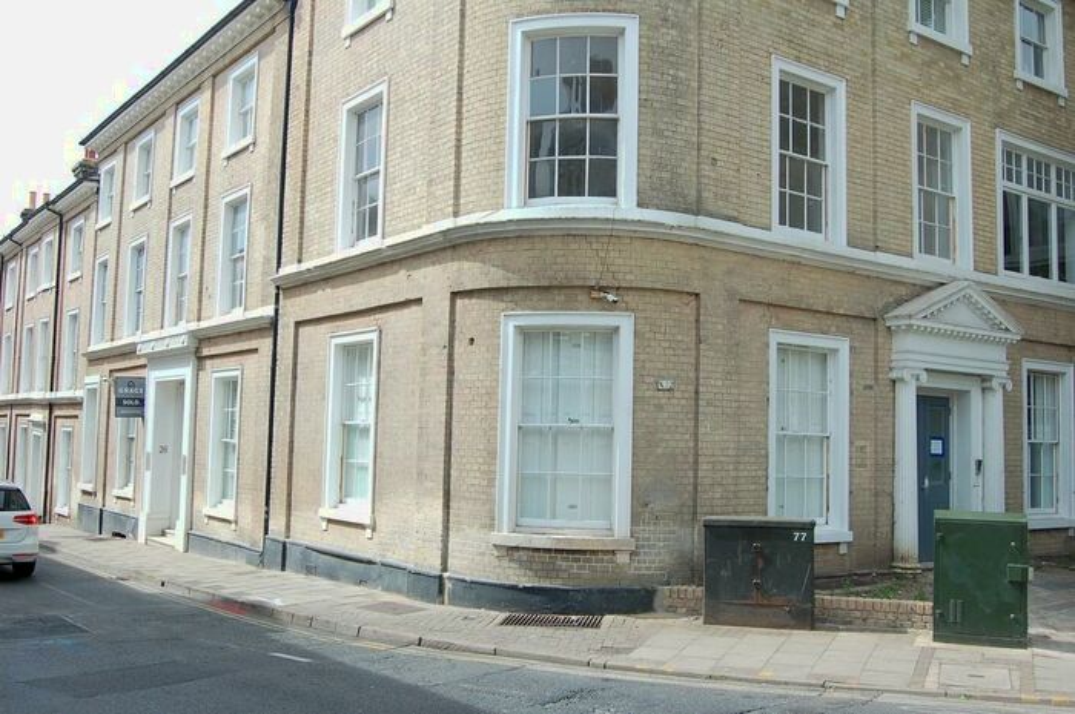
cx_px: 538
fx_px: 1074
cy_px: 357
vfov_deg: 36.8
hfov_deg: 53.2
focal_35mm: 36
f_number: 8
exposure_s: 1/250
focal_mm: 24
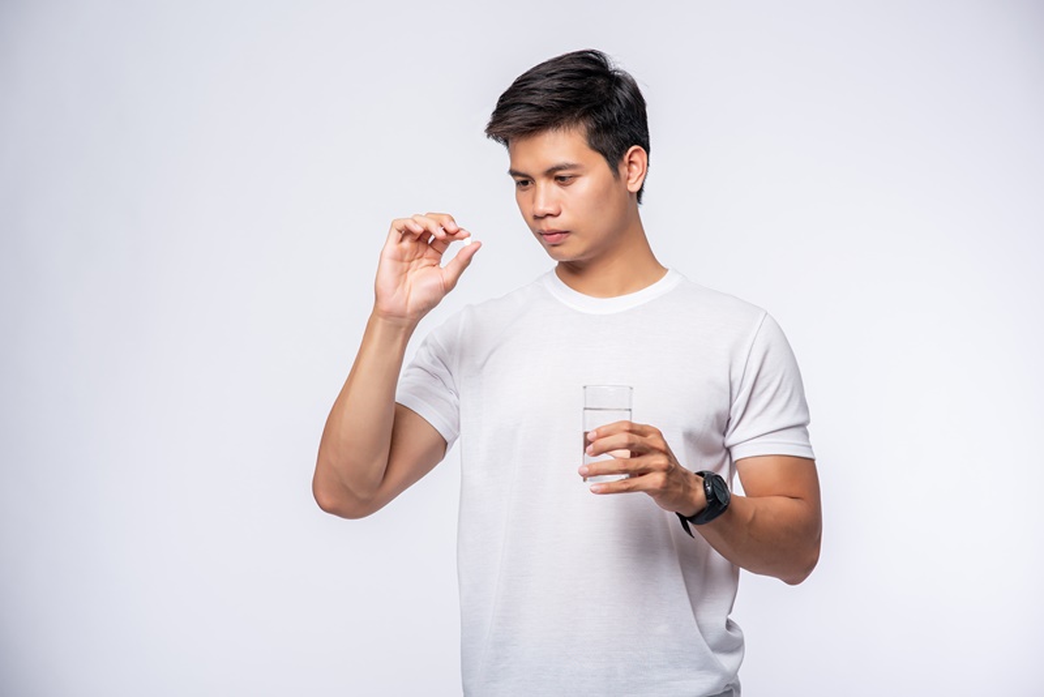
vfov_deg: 16.1
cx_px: 522
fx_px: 2466
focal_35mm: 85
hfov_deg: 23.9
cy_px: 348
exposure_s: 1/200
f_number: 4
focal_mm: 85
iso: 100
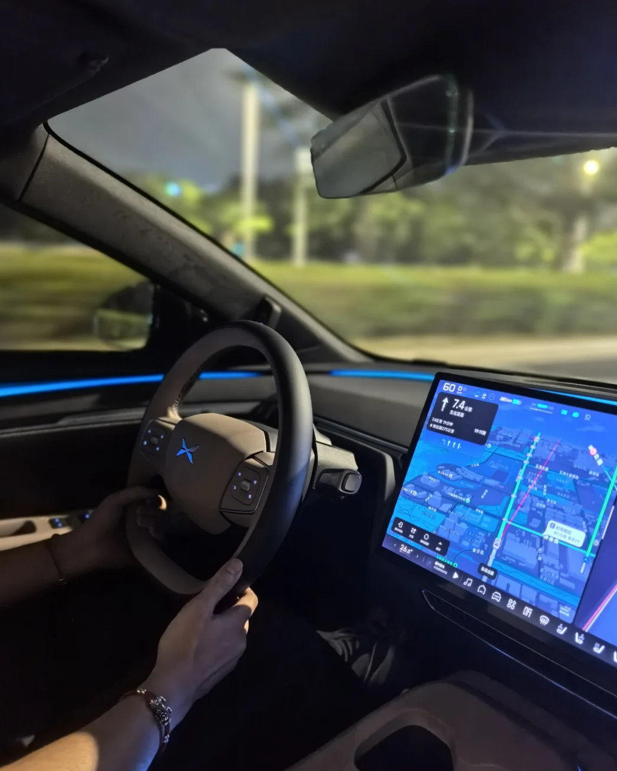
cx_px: 300
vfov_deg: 60.4
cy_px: 415
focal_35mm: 29
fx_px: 662
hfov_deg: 50.0
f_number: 1.4
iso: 800
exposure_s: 1/25
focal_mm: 6.98
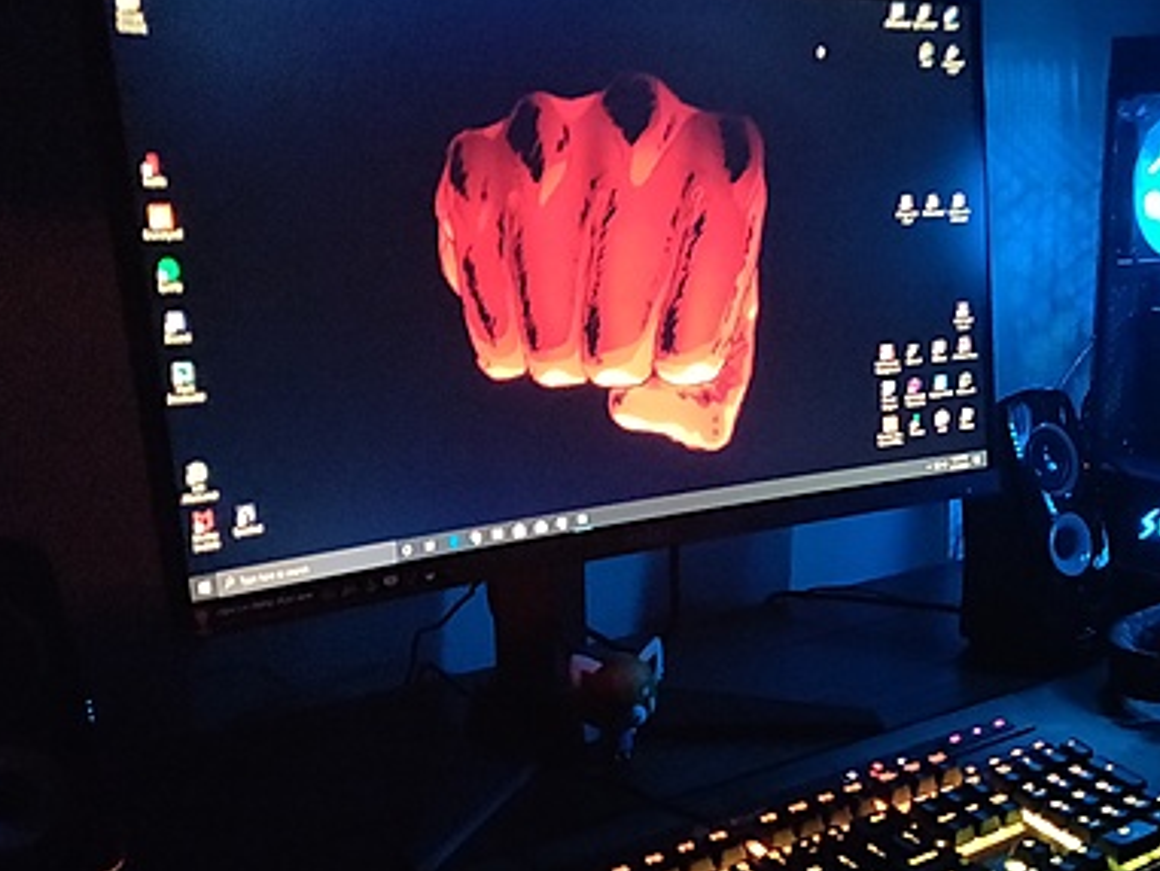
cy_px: 585
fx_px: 1408
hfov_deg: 44.1
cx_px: 779
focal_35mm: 42
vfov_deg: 34.0
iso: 2000
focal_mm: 4.25
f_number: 1.7
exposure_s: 1/10
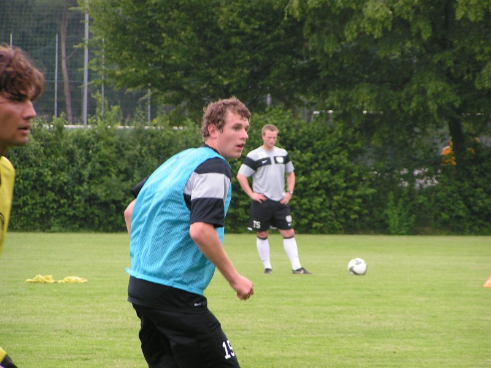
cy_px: 184
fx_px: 3503
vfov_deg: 6.0
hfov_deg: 8.0
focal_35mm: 247
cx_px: 246
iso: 100
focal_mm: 37.8
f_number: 3.5
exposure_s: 1/250
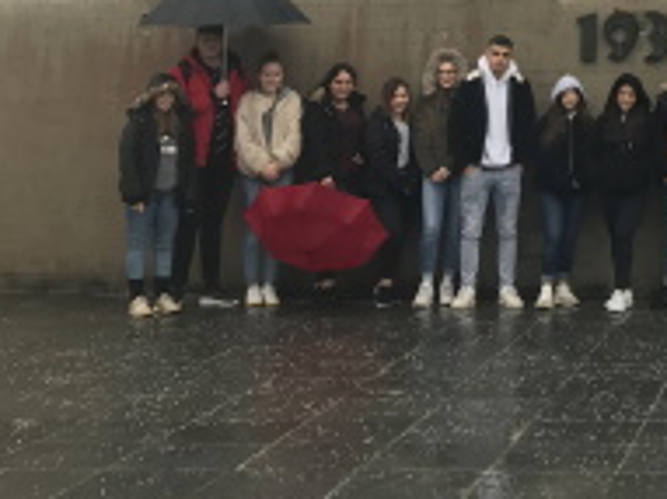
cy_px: -108
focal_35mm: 88
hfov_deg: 21.0
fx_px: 1695
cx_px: 761
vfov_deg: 16.1
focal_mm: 3.99
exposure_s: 1/139
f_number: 1.8
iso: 20
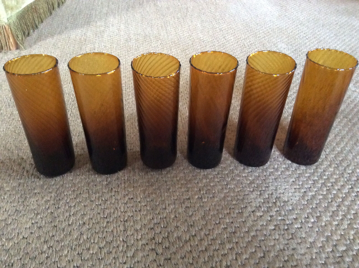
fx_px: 331
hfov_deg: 56.9
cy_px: 134
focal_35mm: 32
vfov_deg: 44.1
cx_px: 180
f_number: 2.4
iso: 500
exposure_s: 1/17
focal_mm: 3.3
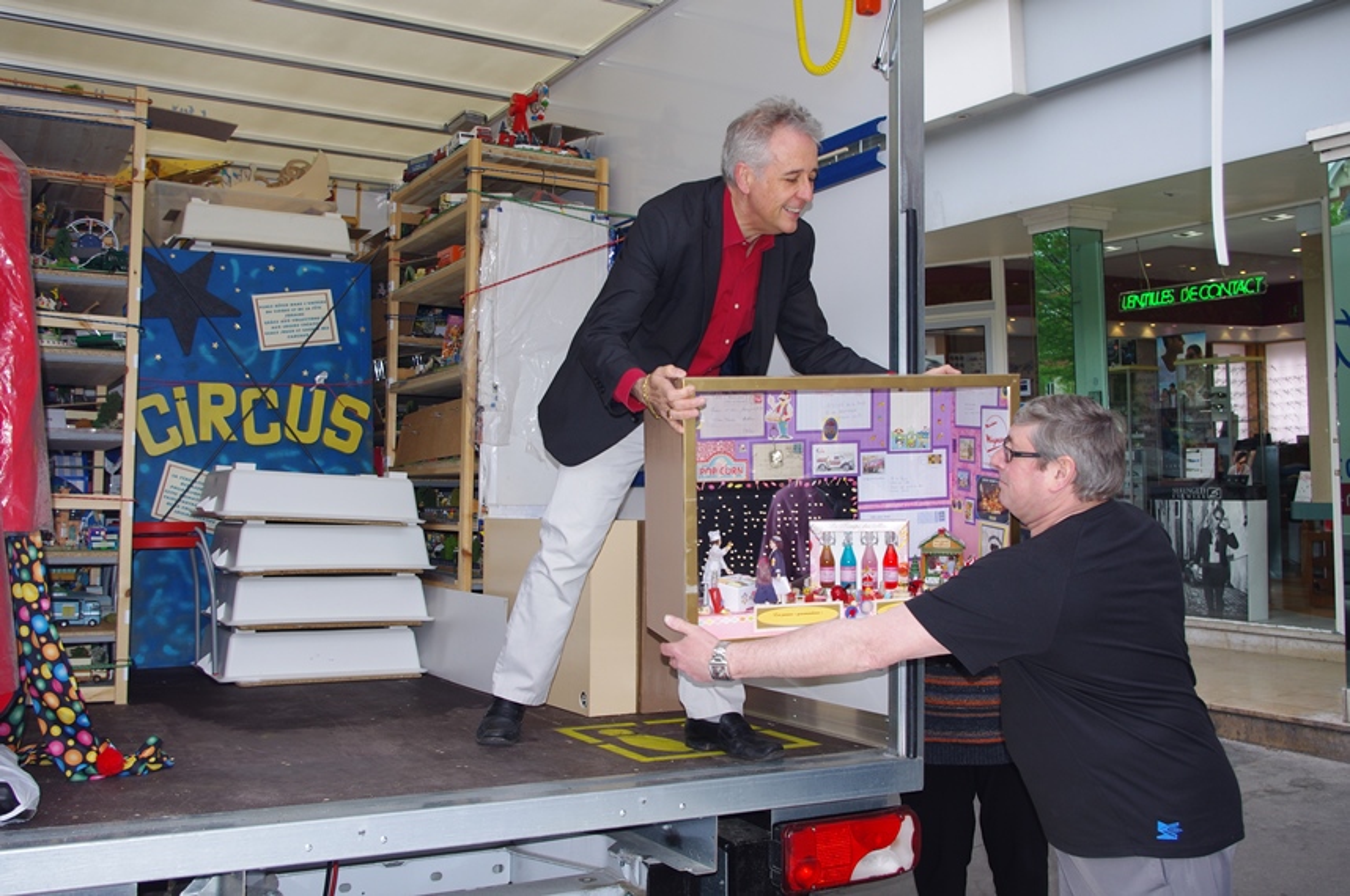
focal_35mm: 34
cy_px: 448
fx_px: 1274
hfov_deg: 55.8
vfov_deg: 38.8
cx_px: 675
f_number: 5
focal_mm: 23.13
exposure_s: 1/180
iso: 200
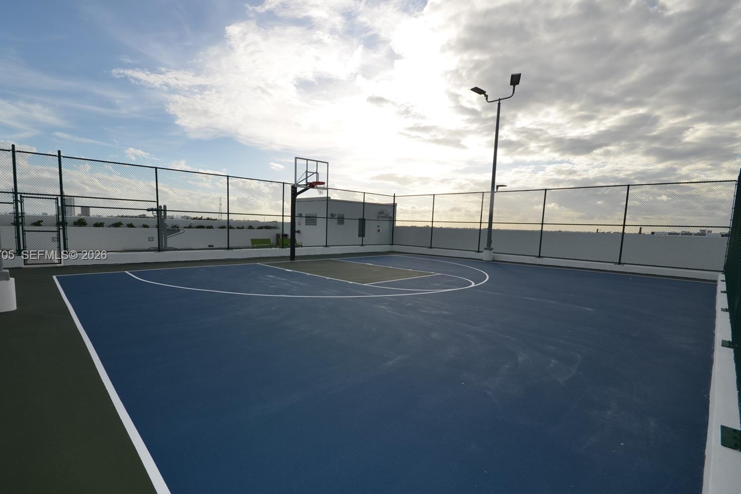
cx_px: 349
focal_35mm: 16
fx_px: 329
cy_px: 256
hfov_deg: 96.6
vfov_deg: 73.7
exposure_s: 1/250
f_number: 9
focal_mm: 10
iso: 100
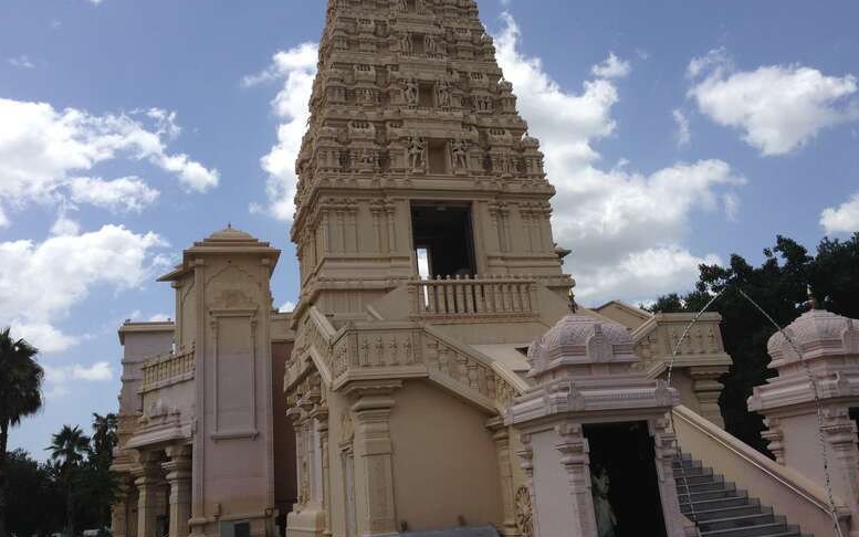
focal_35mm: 36
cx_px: 426
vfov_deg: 35.3
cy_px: 234
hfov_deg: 54.0
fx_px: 843
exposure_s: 1/2584
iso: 50
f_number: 2.4
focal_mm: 4.13
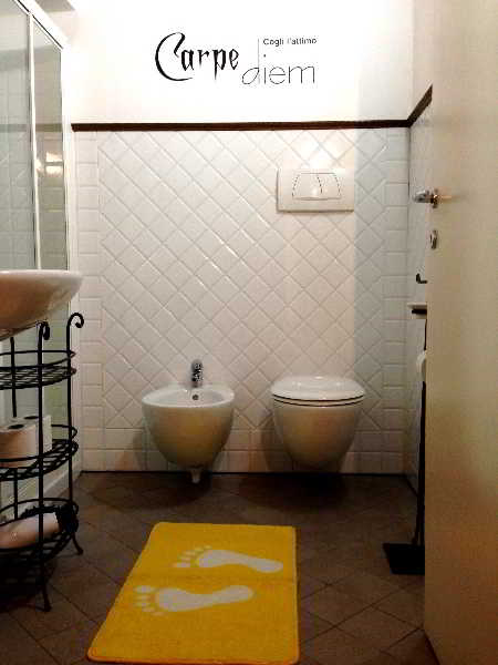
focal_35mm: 33
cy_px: 332
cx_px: 249
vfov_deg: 55.4
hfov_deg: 42.9
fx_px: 633
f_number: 2.4
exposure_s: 1/20
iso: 160
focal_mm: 4.12
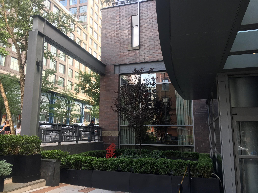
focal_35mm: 29
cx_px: 129
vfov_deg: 48.2
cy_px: 96
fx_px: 216
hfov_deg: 61.7
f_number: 2.2
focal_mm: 4.15
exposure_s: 1/120
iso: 40
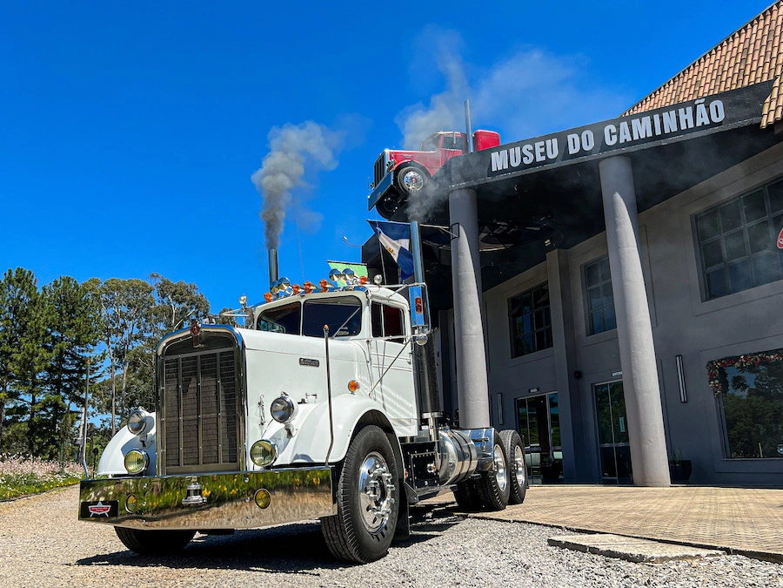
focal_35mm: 26
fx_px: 588
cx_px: 392
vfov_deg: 53.1
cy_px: 294
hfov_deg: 67.3
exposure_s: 1/3000
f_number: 1.5
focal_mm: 5.7
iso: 50
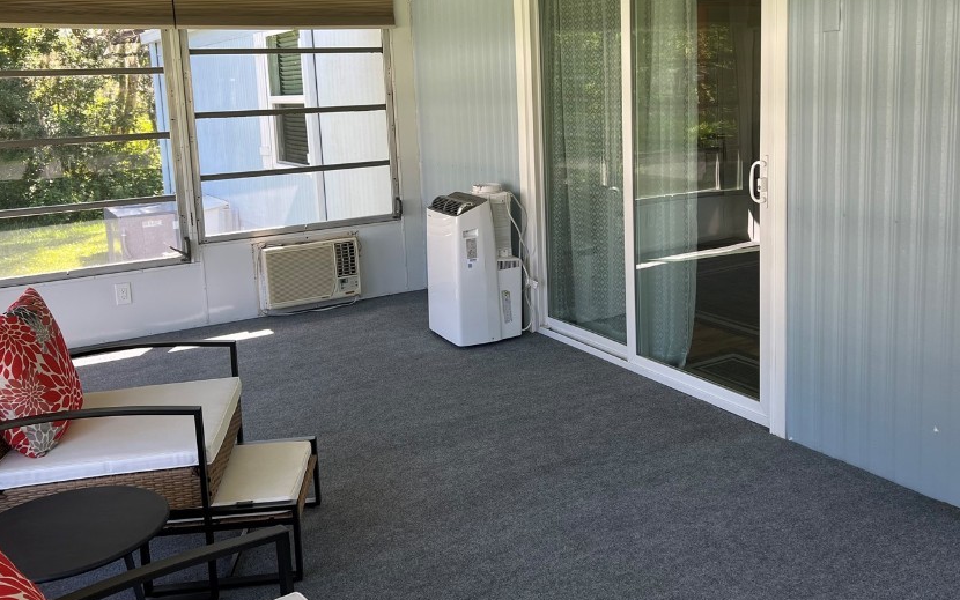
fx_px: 890
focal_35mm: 34
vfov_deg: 37.0
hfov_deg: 56.6
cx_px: 516
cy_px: 217
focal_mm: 5.7
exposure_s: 1/130
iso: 32
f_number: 1.5
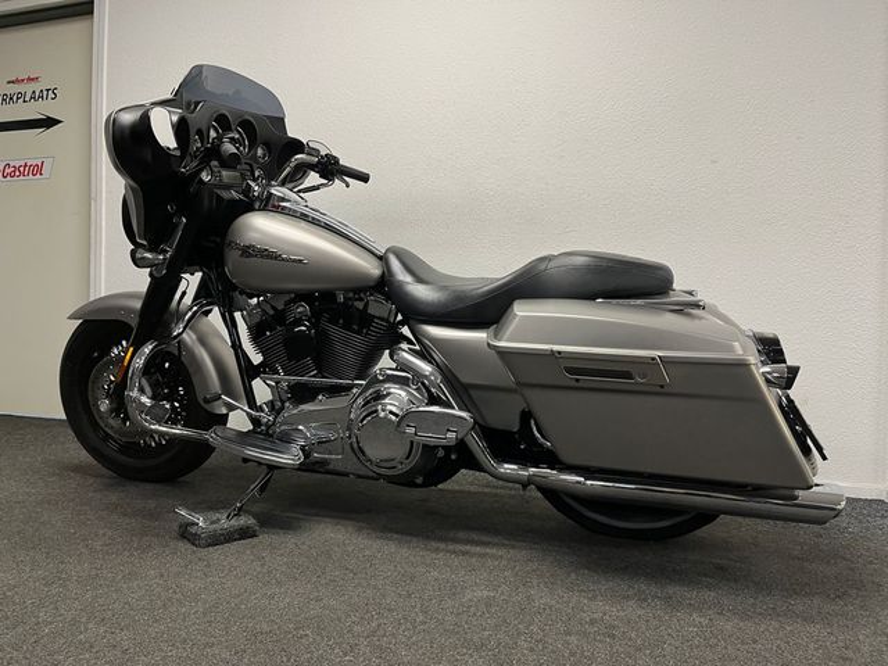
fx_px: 667
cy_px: 333
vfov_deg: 53.1
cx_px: 444
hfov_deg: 67.3
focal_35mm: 26
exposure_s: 1/50
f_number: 1.6
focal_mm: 5.1
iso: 80
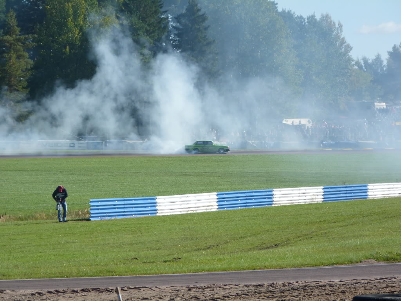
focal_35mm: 205
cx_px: 200
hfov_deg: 9.7
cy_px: 150
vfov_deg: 7.2
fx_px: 2375
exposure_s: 1/500
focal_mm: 36.9
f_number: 3.9
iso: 80
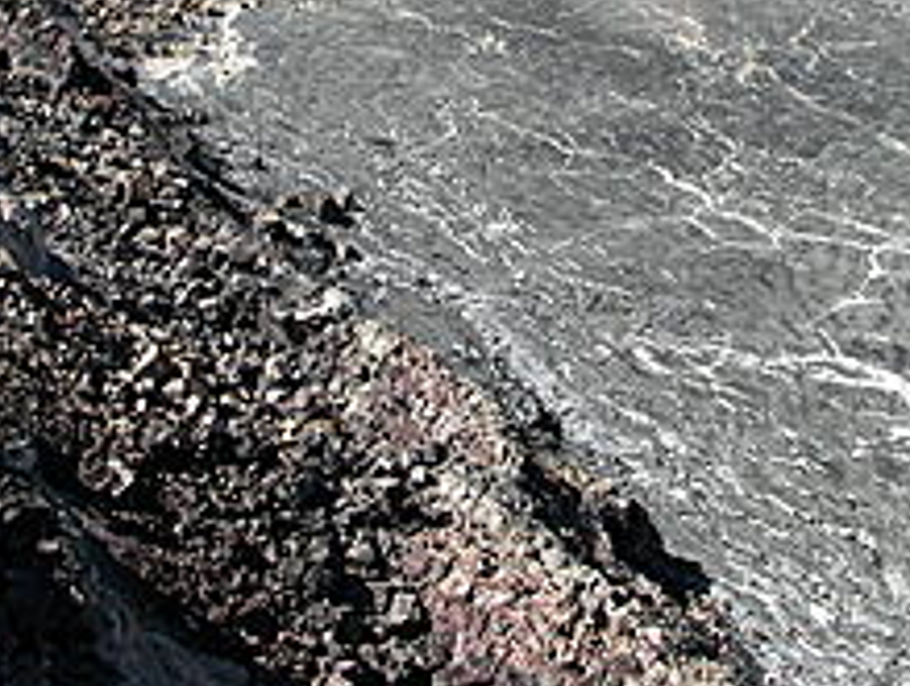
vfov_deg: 23.4
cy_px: 158
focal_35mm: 62
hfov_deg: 31.1
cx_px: 511
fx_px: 1633
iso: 100
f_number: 6.3
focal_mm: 8.9
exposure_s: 1/275
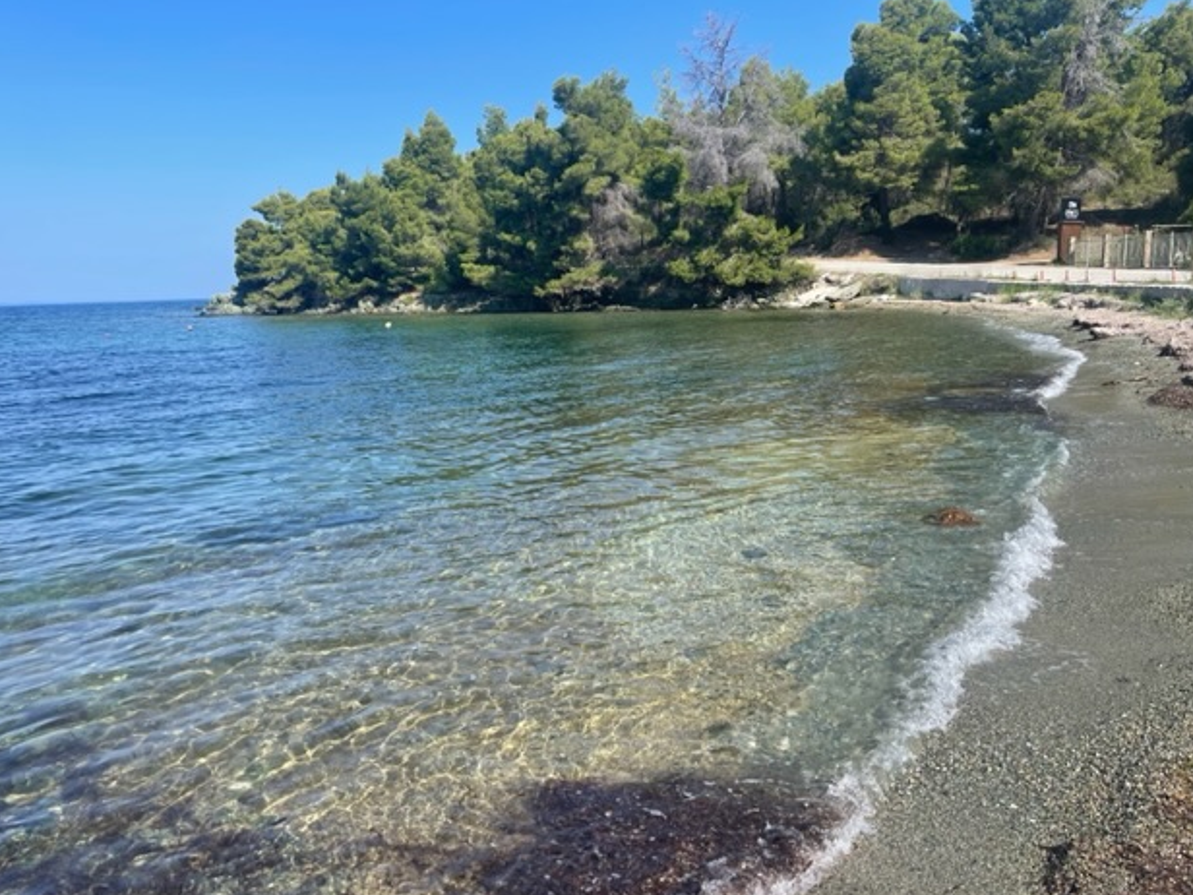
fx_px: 931
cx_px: 583
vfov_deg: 51.4
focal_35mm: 27
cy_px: 457
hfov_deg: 65.3
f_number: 1.6
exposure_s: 1/2012
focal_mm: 5.1
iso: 32
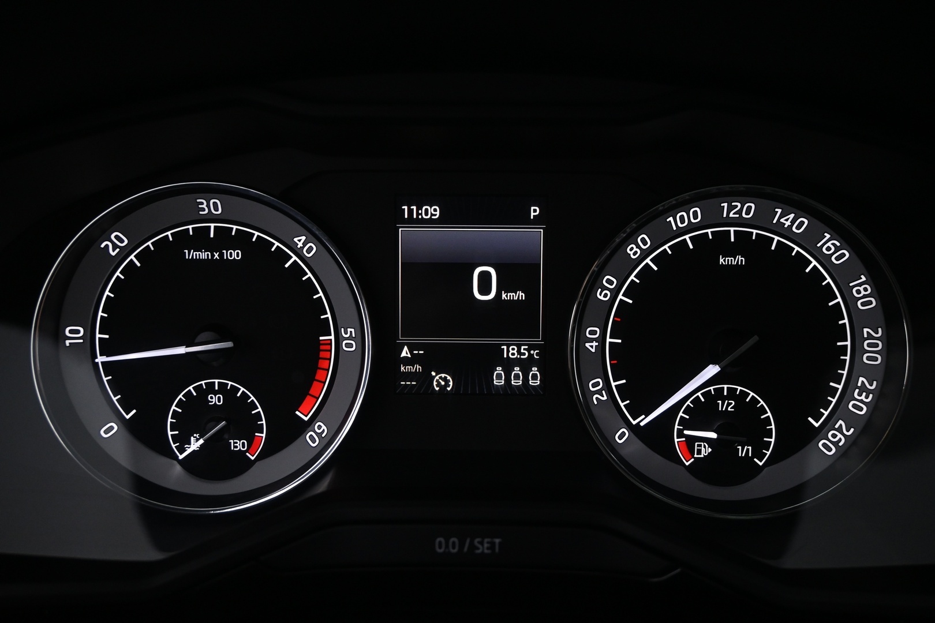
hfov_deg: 58.3
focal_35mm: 32
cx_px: 468
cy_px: 312
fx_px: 838
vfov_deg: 40.8
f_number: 4
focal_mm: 21.5
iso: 1600
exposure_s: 1/25
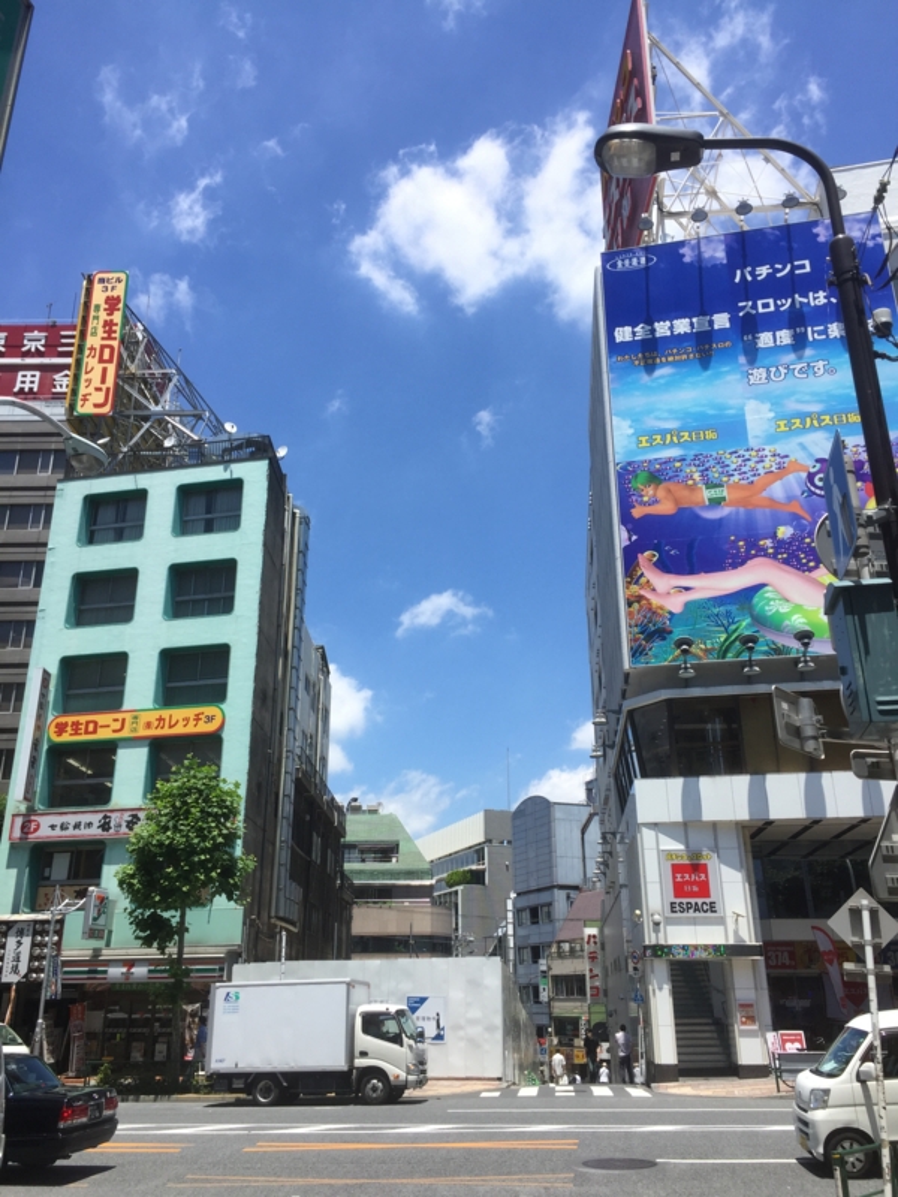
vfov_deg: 61.7
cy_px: 598
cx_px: 449
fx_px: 1003
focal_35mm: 29
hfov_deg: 48.2
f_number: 2.2
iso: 32
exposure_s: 1/1647
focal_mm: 4.15
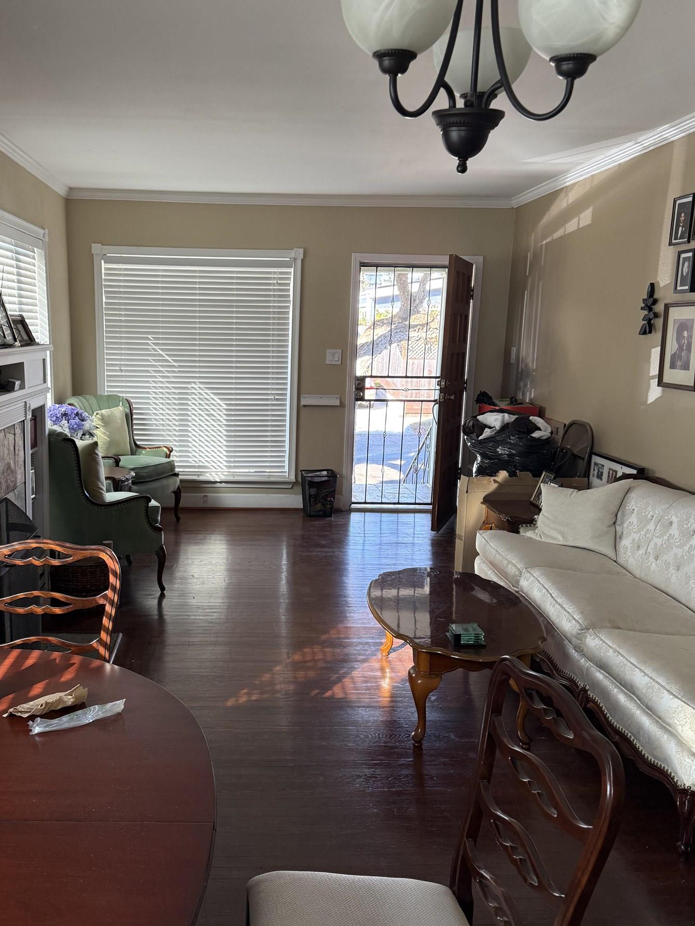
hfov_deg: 45.0
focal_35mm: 31
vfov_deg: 58.3
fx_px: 830
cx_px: 257
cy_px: 494
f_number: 1.78
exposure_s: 1/93
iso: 200
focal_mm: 6.76
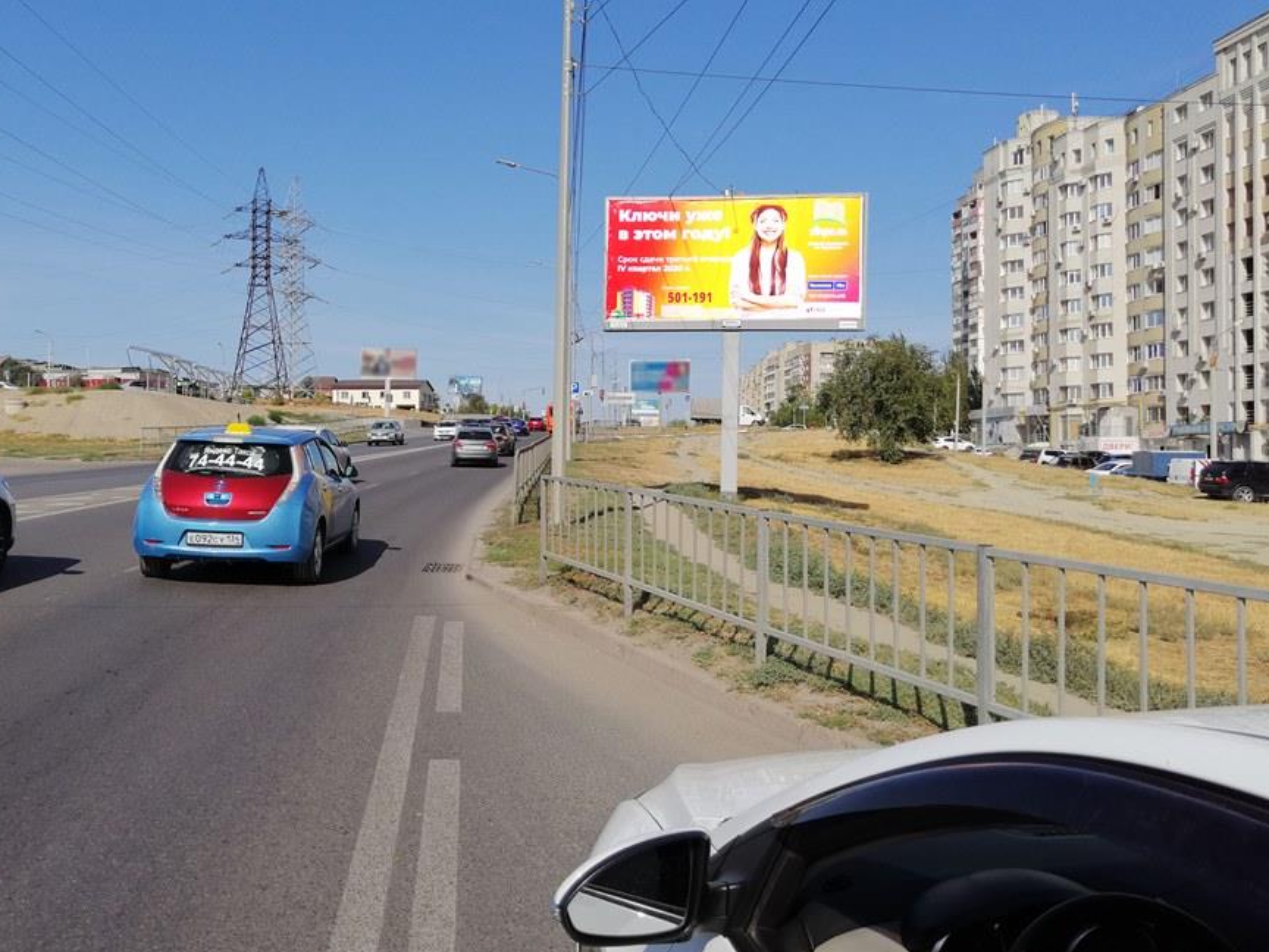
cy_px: 445
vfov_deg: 44.1
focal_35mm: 32
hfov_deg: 56.5
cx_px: 526
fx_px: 1173
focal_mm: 3.95
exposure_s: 1/2681
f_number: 1.8
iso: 50
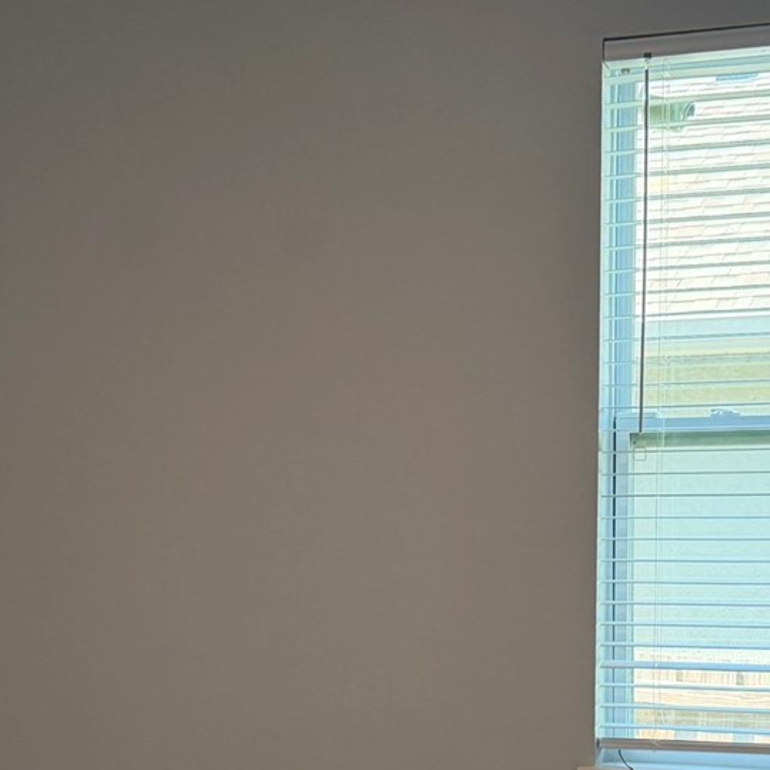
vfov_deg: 25.8
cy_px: 780
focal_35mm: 63
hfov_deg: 27.2
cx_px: 474
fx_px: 1585
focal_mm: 6.76
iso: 200
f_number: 1.78
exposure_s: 1/193
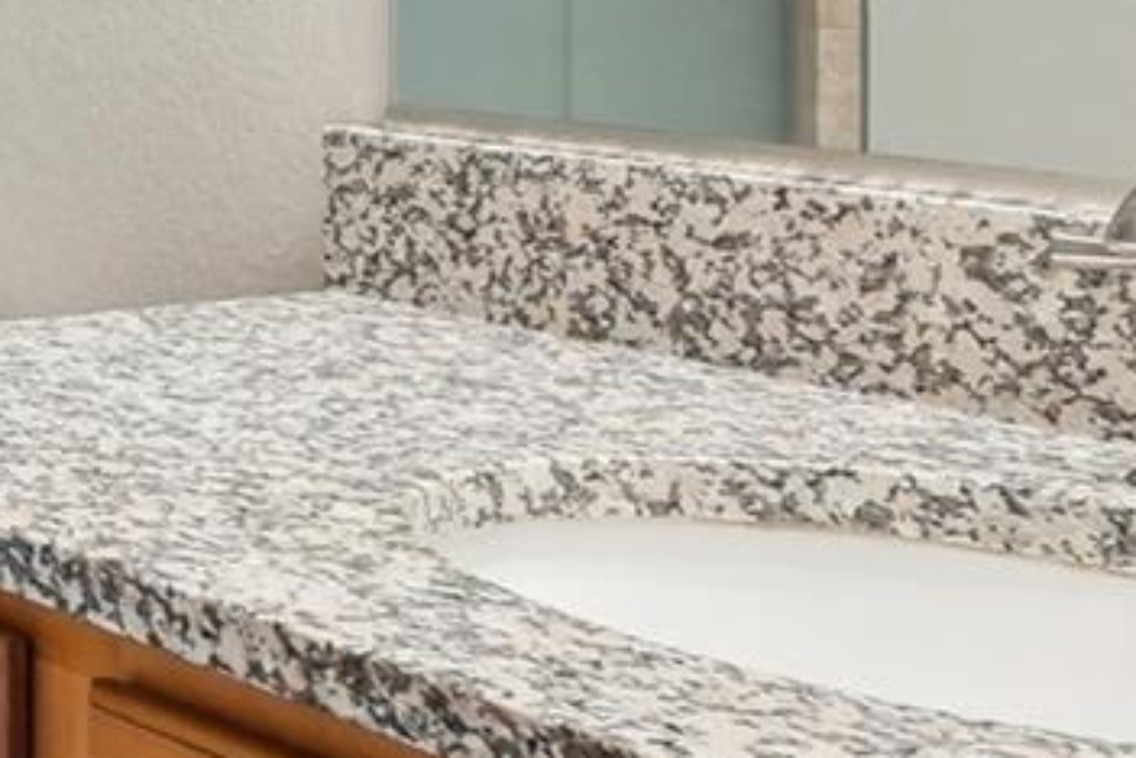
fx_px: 2587
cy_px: -110
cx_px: -638
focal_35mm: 82
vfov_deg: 16.1
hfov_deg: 20.6
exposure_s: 1/6
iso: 400
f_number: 8
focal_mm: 12
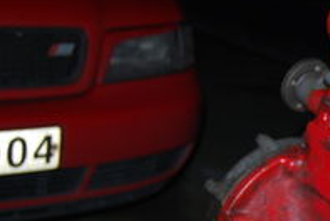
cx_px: 481
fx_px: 982
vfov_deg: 12.7
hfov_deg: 17.4
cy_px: 218
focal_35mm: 107
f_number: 3.8
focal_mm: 22
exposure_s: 1/60
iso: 200
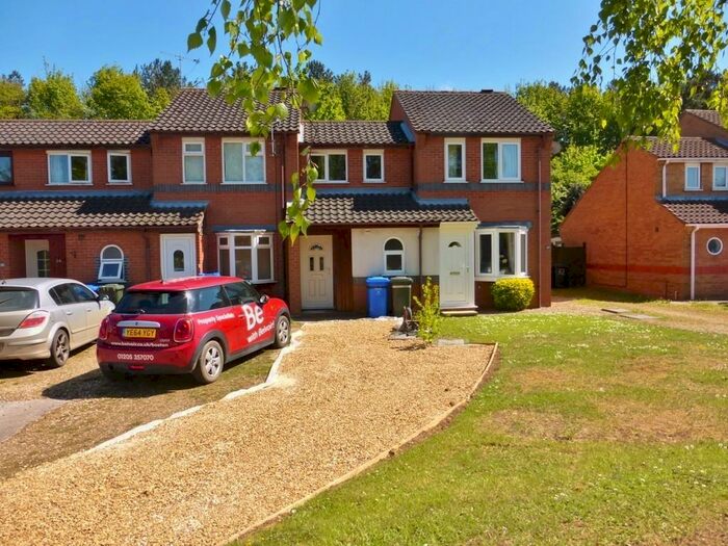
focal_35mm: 24
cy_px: 273
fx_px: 505
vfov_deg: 56.8
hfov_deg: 71.6
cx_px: 364
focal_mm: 4.3
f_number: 4
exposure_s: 1/500
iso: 100
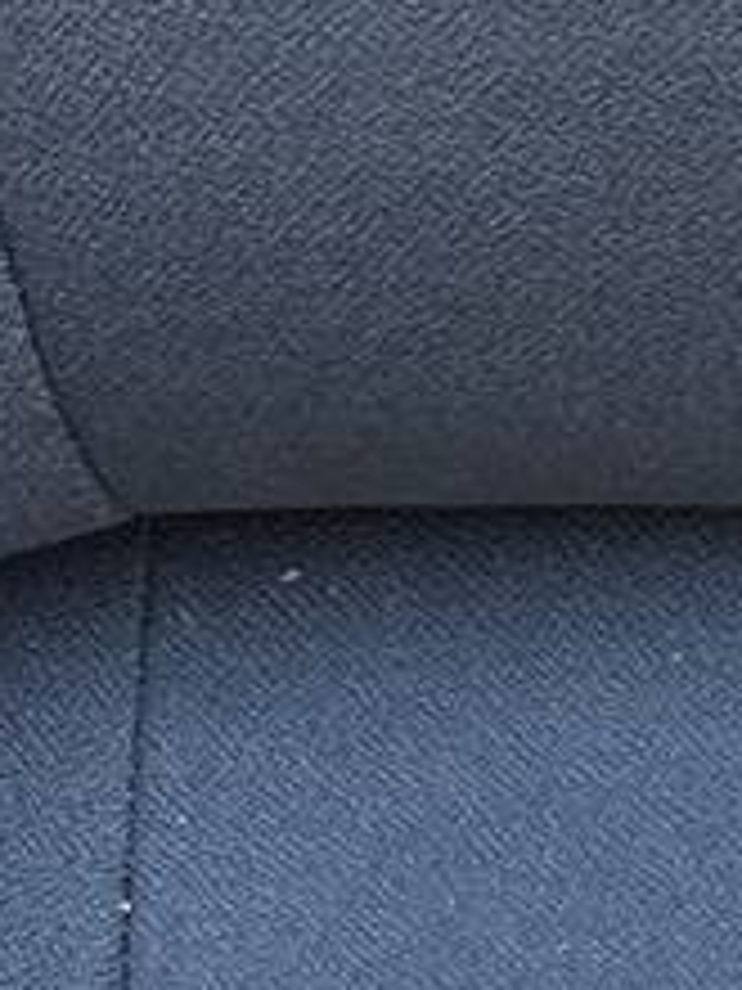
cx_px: 1138
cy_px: 2160
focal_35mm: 189
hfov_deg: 7.7
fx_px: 5402
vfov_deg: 9.6
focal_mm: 5.1
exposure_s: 1/122
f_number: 1.6
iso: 80
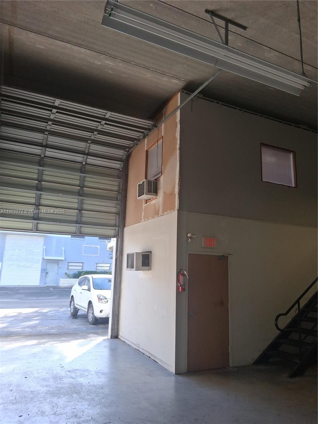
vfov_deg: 67.3
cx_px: 159
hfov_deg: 53.1
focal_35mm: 26
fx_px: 318
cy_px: 212
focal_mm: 3.98
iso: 32
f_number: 1.8
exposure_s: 1/100
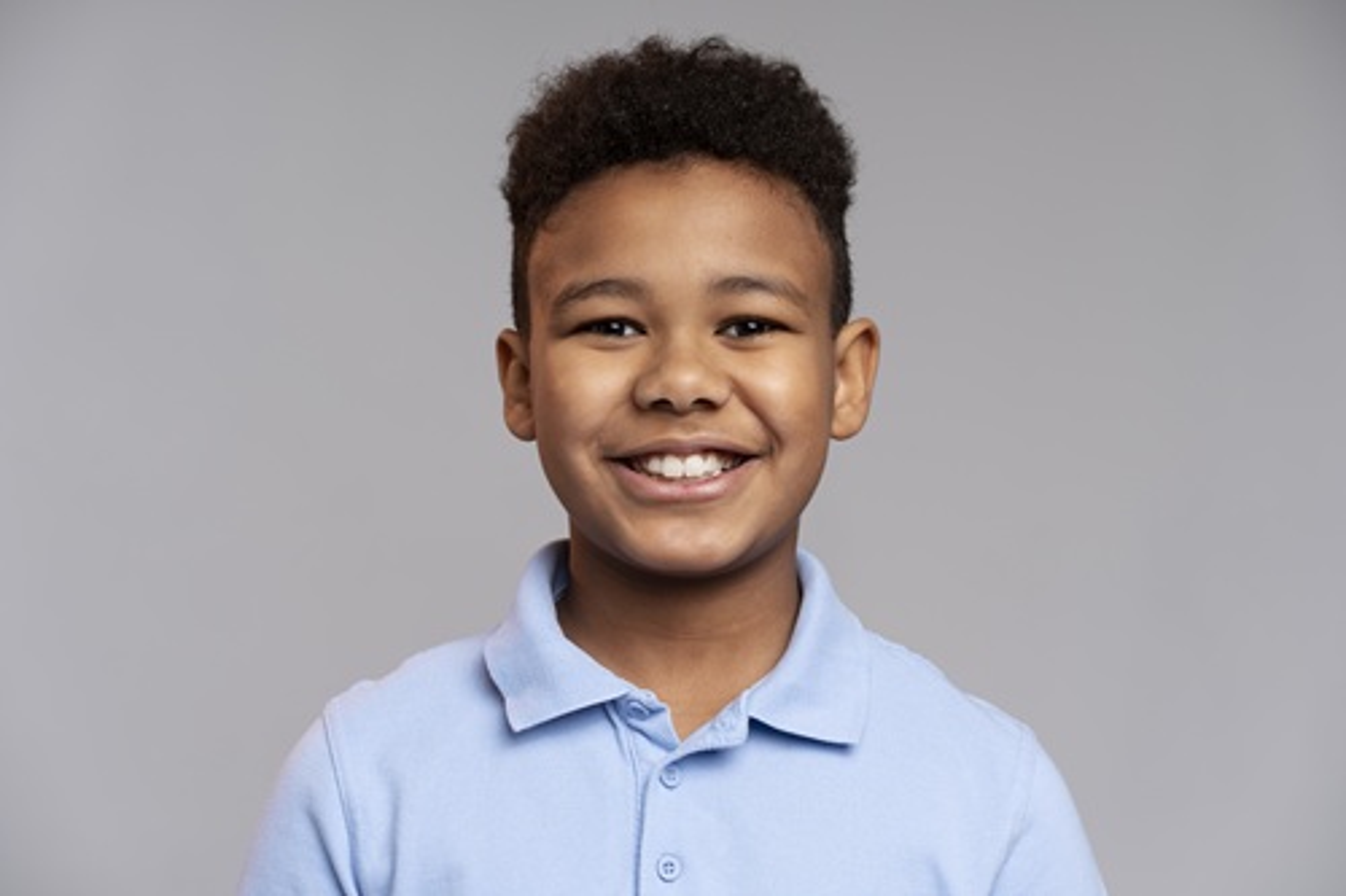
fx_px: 2691
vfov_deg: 18.9
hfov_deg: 28.1
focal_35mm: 72
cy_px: 448
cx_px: 673
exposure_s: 1/160
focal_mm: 72
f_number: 8
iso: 100
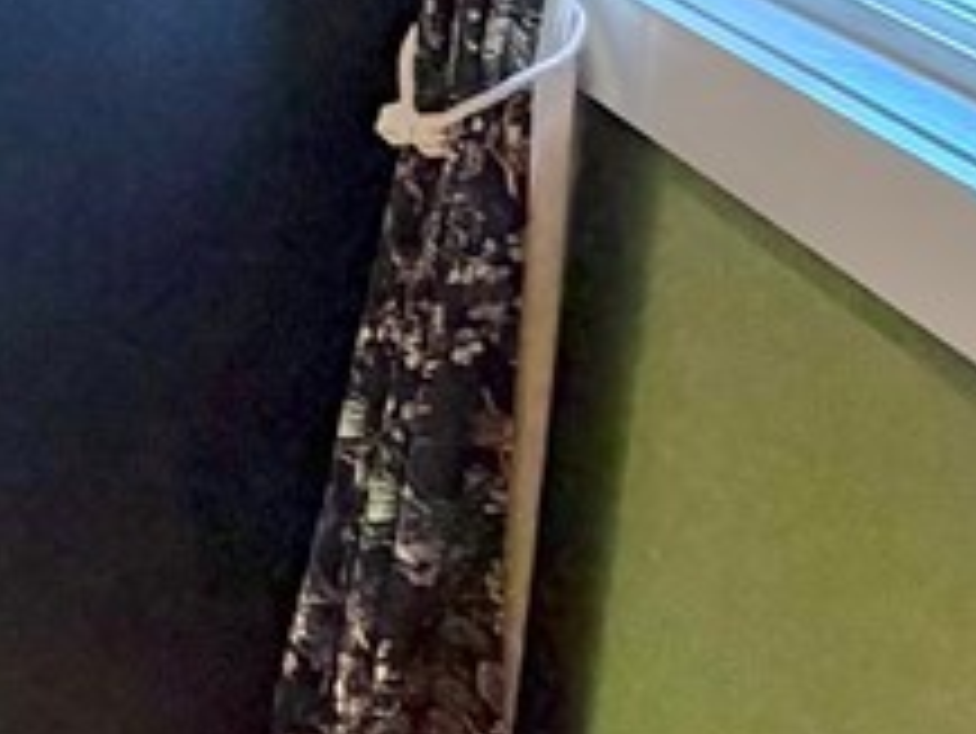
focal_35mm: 103
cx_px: -1025
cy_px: -212
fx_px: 2906
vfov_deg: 13.8
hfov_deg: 15.1
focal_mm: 2.22
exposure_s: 1/120
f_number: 2.2
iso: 250
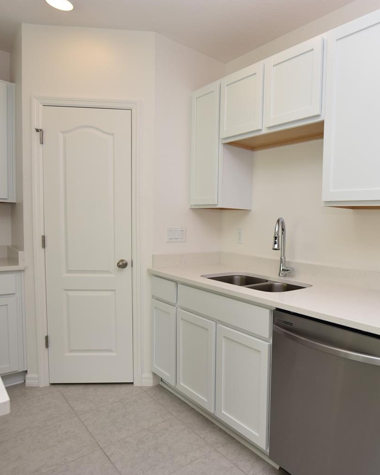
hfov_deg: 58.6
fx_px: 309
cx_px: 300
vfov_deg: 75.0
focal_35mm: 22
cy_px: 246
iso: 125
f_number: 5.6
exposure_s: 1/125
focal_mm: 10
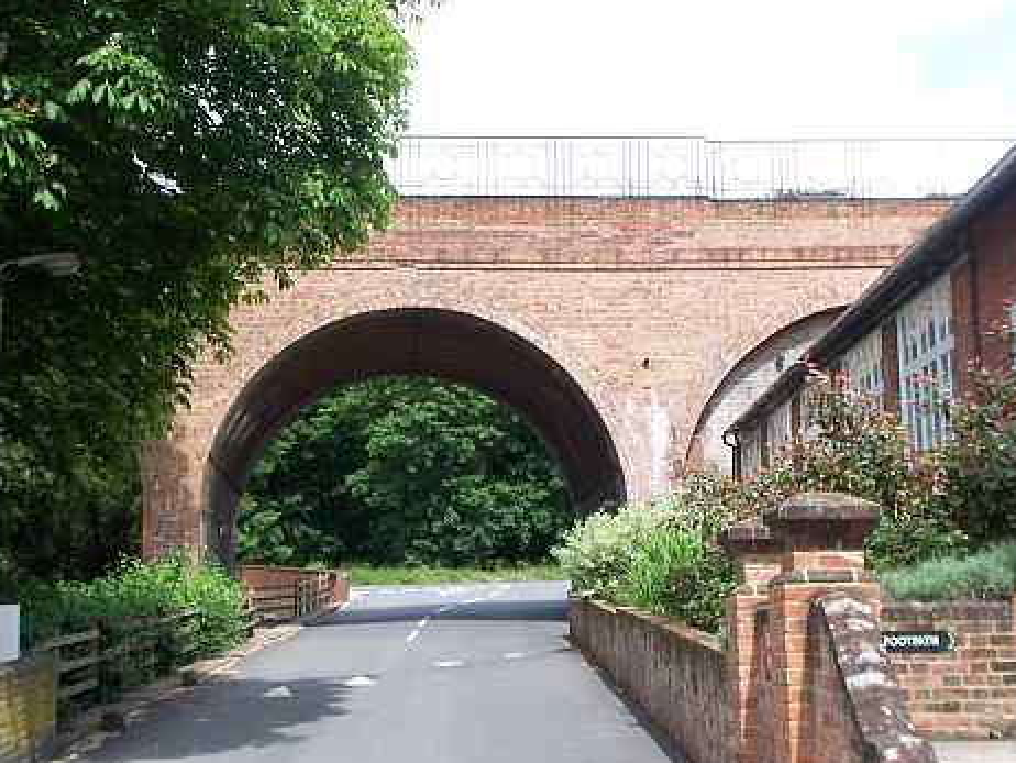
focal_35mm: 53
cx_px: 497
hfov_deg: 36.2
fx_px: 1556
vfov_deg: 27.5
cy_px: 395
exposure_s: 1/250
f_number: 4
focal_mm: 8
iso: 64
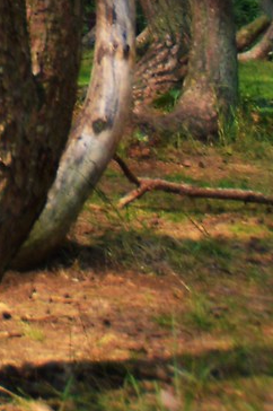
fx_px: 1128
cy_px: -563
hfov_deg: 10.3
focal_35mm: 99
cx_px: -533
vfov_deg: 14.3
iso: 100
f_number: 3.5
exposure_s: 1/125
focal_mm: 10
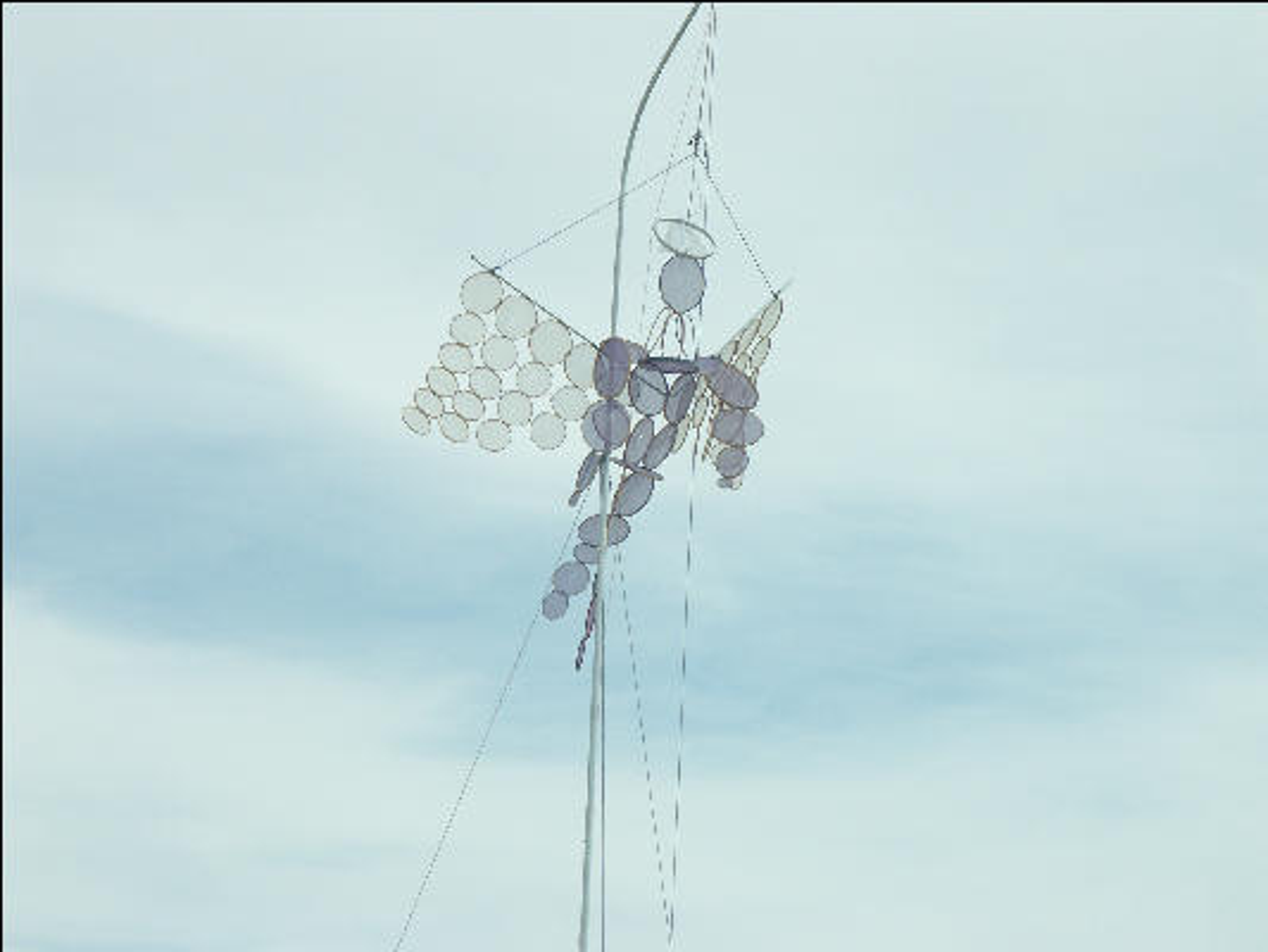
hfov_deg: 13.1
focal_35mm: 151
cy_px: 476
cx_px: 634
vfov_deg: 9.8
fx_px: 5532
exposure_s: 1/800
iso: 100
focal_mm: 38.15
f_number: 7.1
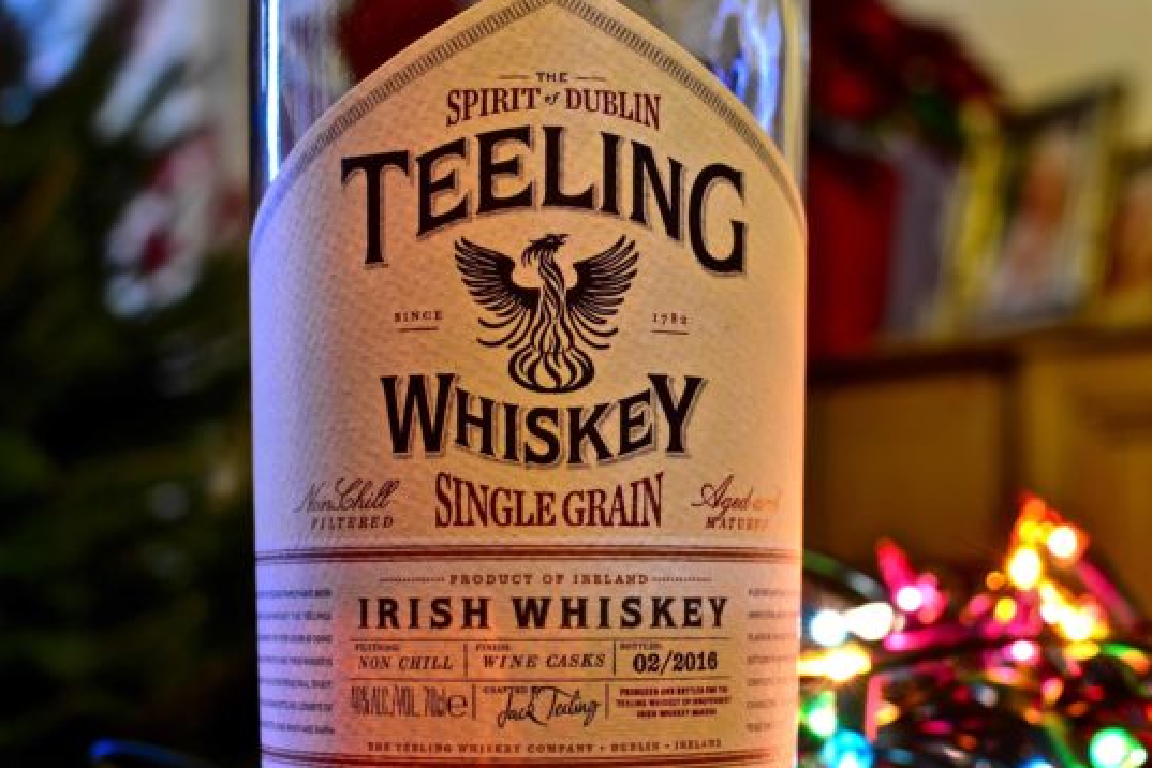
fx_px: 2003
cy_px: 424
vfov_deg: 21.7
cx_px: 616
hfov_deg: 32.1
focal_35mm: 63
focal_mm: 35
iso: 100
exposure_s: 2
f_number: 5.6
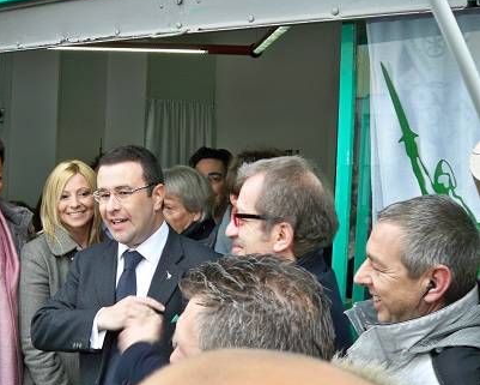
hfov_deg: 33.4
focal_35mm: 56
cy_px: 171
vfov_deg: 27.1
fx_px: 796
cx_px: 182
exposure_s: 1/40
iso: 100
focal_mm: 9.8
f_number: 3.5
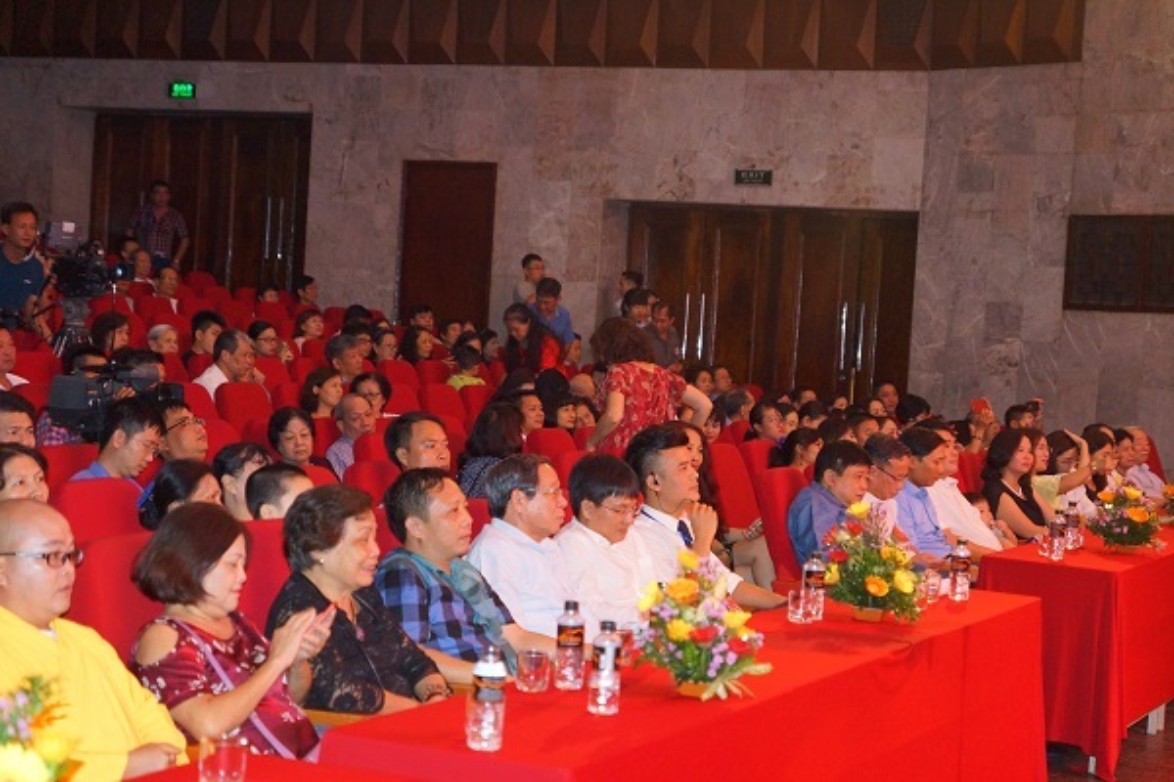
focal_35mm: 75
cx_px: 587
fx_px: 2446
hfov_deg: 27.0
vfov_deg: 18.2
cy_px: 391
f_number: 2.8
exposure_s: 1/100
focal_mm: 50
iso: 1600
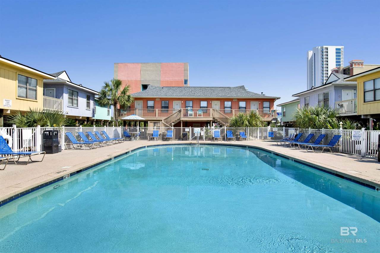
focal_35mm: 20
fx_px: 211
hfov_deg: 84.0
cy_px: 126
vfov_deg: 61.9
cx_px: 190
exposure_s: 1/400
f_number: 11
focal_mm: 20
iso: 200
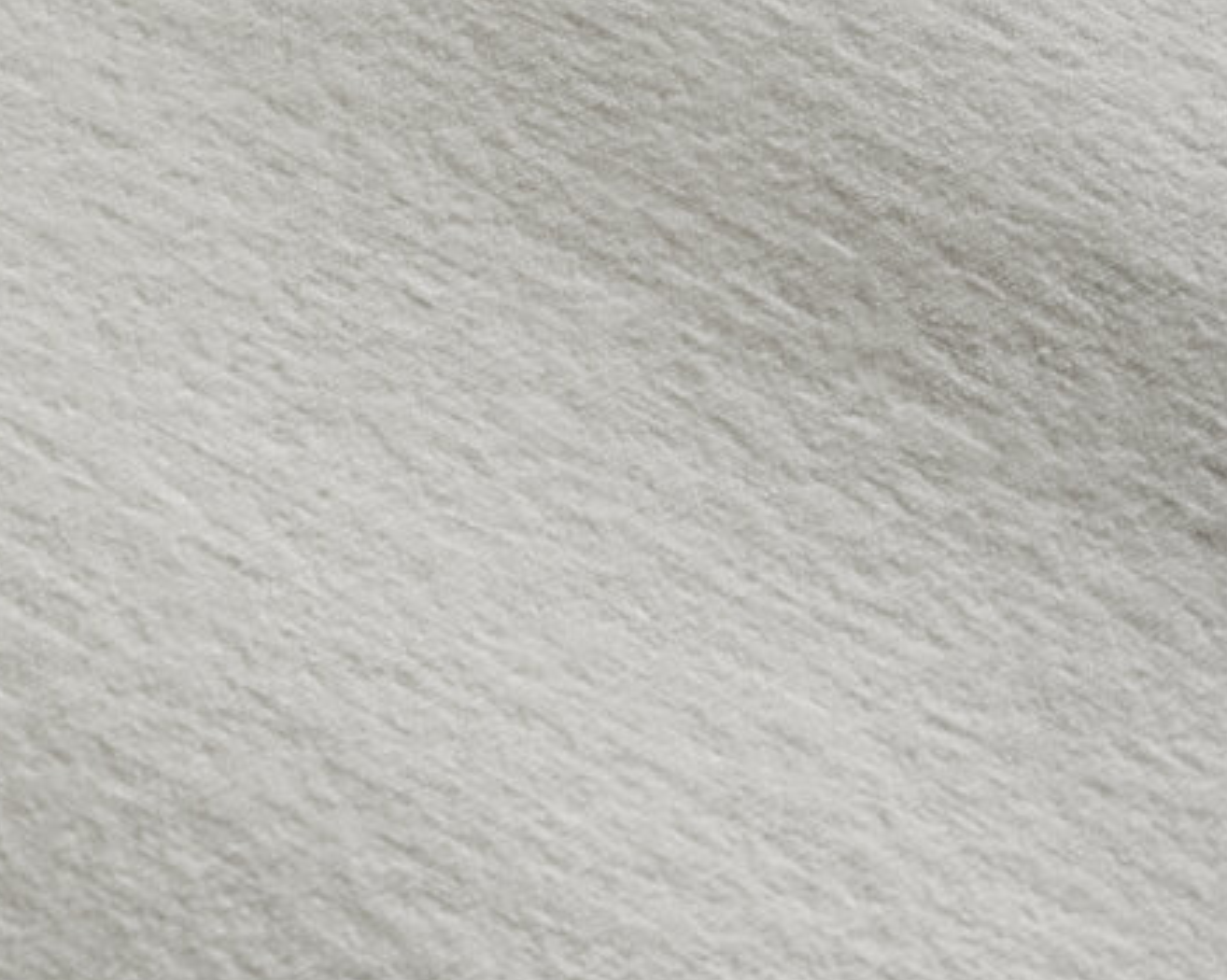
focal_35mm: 90
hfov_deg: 20.1
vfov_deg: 16.6
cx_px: -199
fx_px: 3267
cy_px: -76
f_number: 5
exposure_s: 1/80
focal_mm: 35
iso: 200
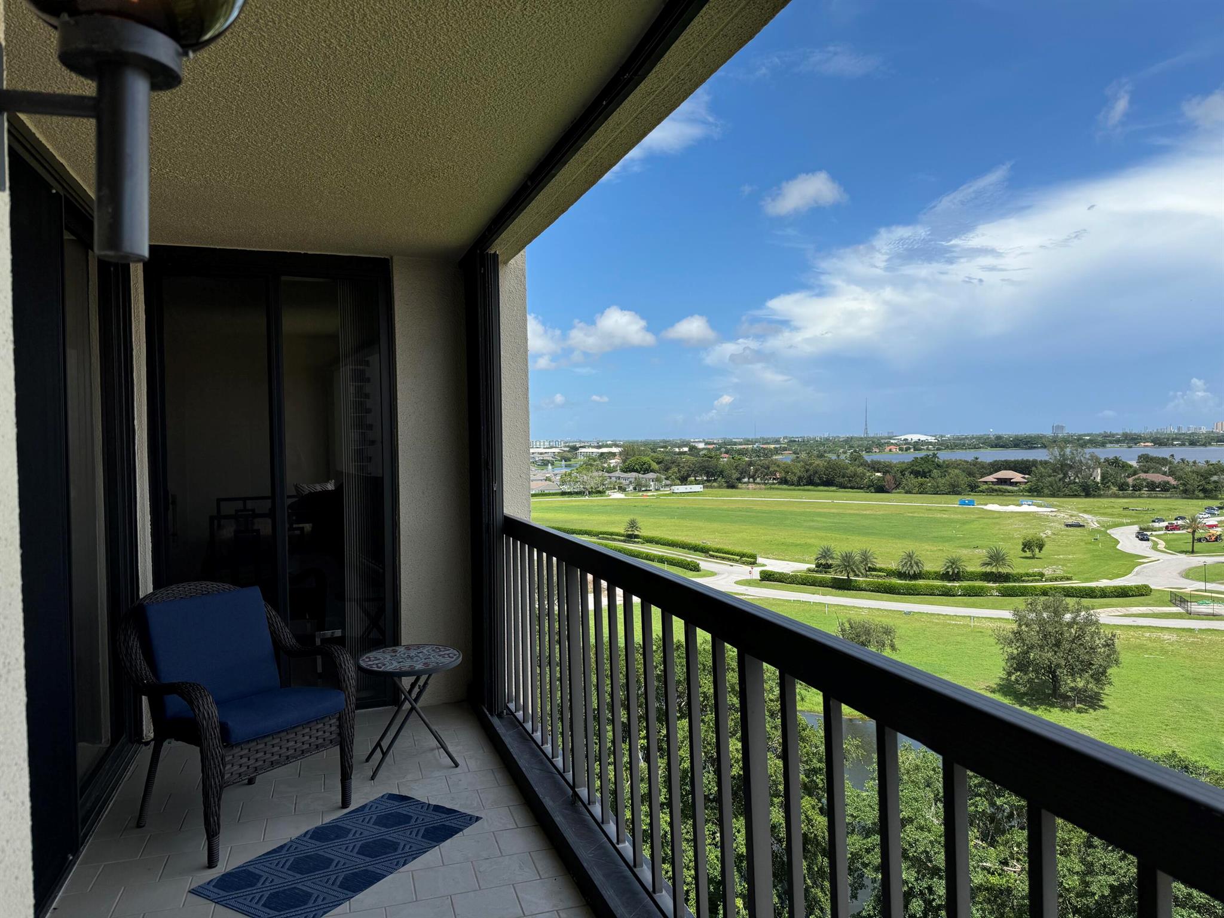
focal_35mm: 24
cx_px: 612
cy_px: 459
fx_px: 849
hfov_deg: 71.6
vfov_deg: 56.8
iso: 80
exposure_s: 1/4608
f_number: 1.78
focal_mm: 6.76
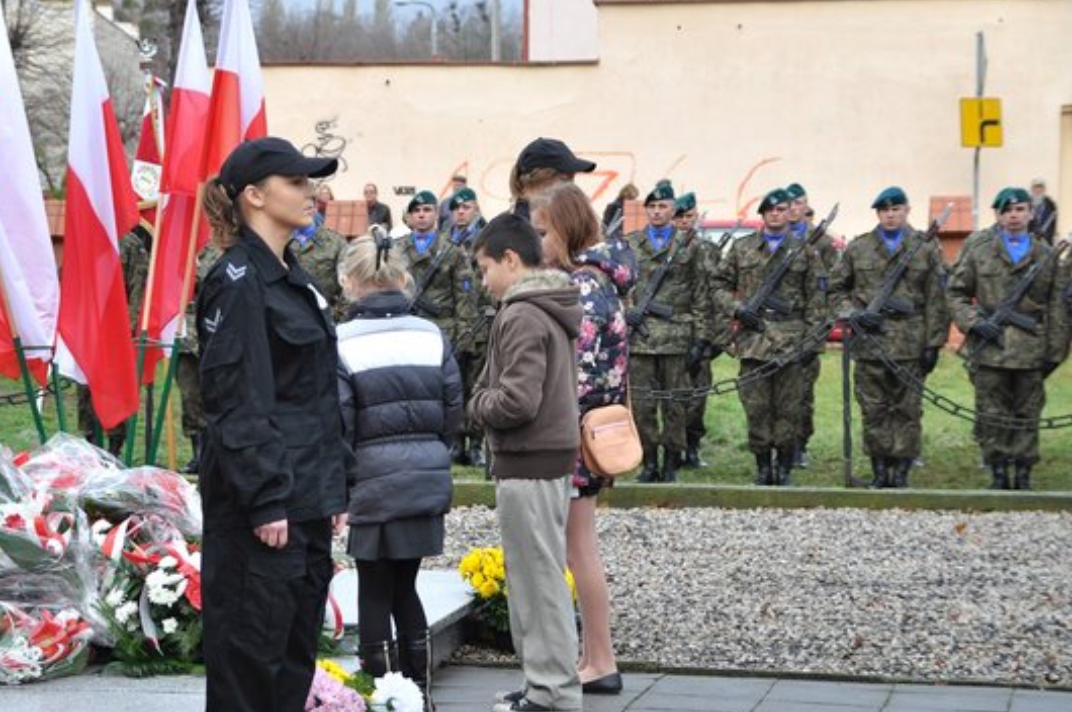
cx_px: 441
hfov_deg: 17.1
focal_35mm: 120
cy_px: 411
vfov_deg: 11.4
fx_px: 3557
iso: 200
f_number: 5
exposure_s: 1/160
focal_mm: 65
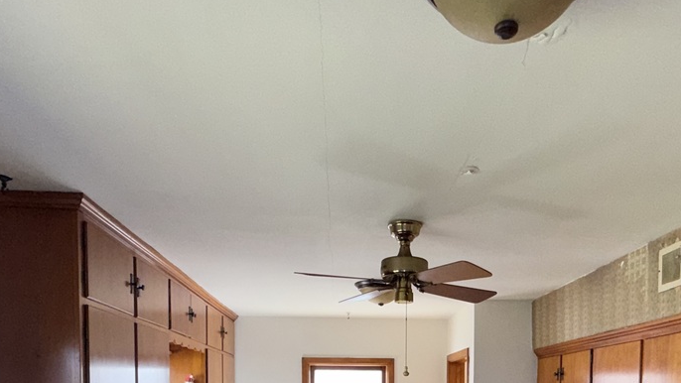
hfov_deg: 60.6
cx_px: 402
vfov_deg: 32.1
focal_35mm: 32
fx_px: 578
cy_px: 428
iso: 100
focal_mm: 2.22
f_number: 2.2
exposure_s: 1/121
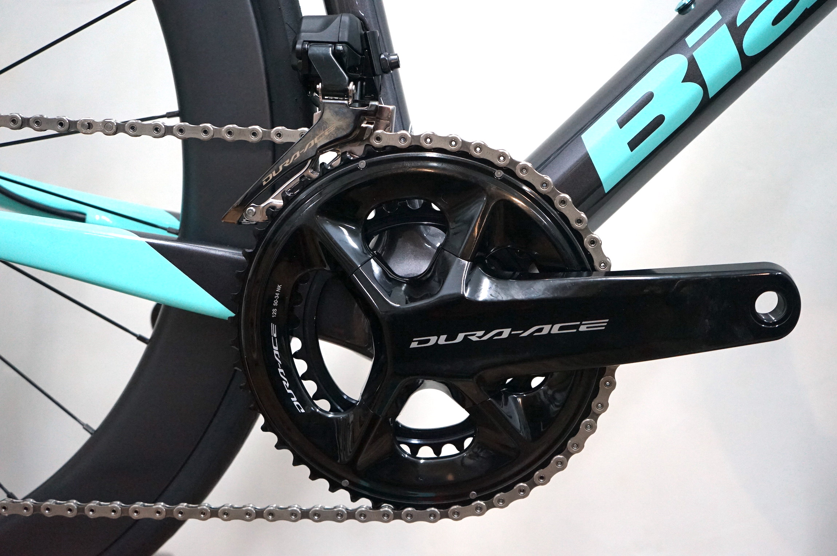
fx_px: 929
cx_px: 418
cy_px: 278
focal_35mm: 40
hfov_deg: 48.5
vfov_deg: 33.3
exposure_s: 1/160
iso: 3200
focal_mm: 40
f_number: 4.5
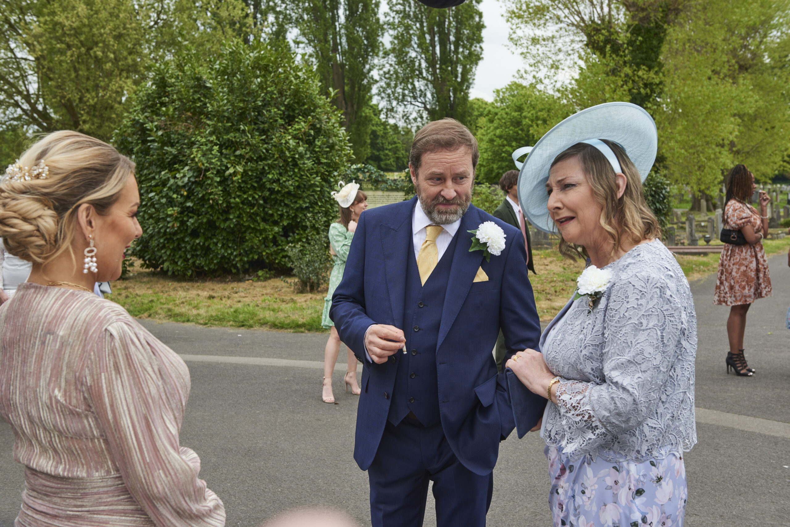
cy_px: 264
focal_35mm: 45
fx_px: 988
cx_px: 395
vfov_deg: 29.9
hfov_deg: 43.6
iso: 125
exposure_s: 1/125
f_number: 8
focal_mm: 45
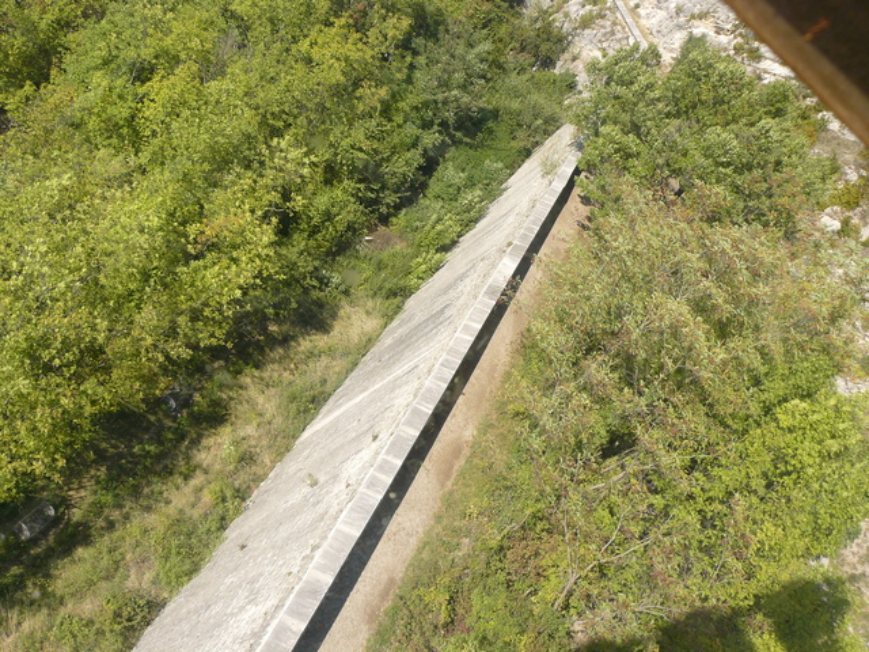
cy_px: 326
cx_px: 434
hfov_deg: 51.4
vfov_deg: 39.7
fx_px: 904
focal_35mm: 36
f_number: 4.5
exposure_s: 1/200
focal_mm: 6
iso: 100
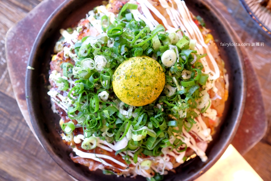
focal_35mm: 35
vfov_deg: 37.9
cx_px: 136
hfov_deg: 54.4
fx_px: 263
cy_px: 90
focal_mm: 23
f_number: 2.8
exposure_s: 1/52
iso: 3200
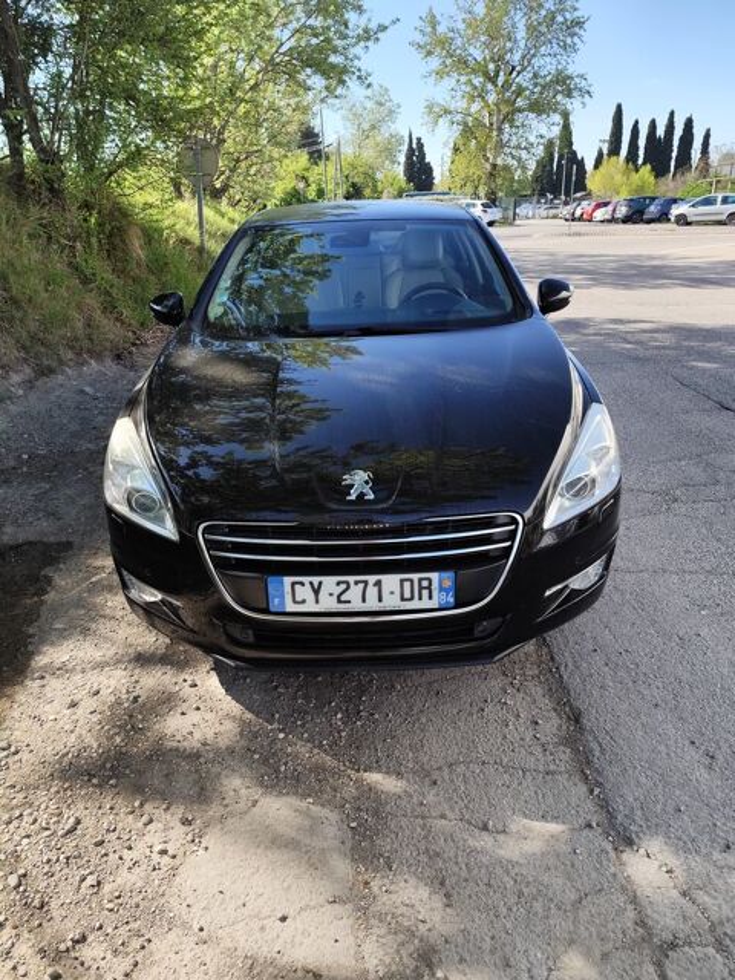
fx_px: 651
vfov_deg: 73.9
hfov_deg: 58.9
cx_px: 368
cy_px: 490
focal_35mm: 23
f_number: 1.65
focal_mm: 6.19
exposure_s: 1/621
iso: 50
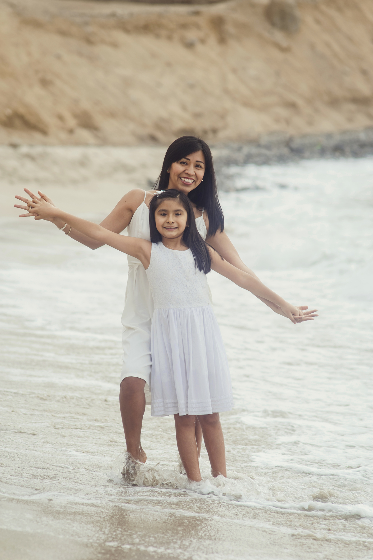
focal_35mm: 135
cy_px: 280
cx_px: 186
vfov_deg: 15.2
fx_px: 2100
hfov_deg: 10.1
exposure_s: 1/800
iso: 200
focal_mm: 135
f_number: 4
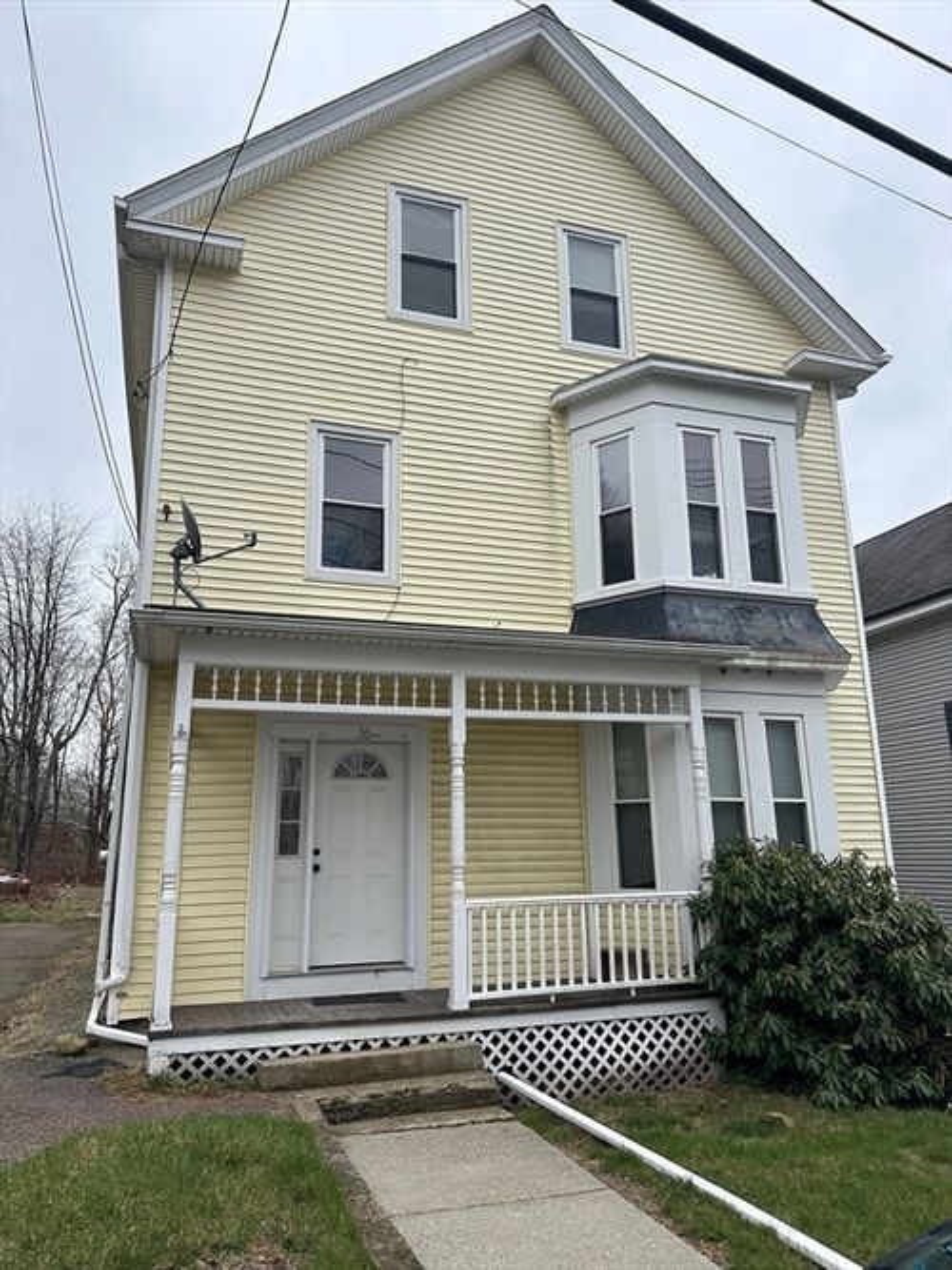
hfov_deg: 56.8
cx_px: 476
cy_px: 635
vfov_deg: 71.6
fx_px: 880
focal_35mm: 24
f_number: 1.78
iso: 80
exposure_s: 1/2252
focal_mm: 6.86
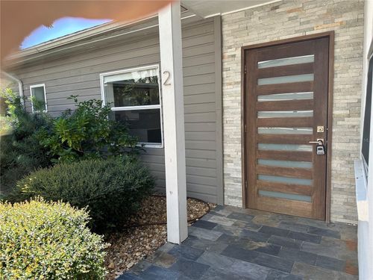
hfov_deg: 71.6
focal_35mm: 24
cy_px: 140
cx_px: 186
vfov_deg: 56.8
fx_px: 259
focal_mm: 6.86
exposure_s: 1/699
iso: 80
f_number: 1.78
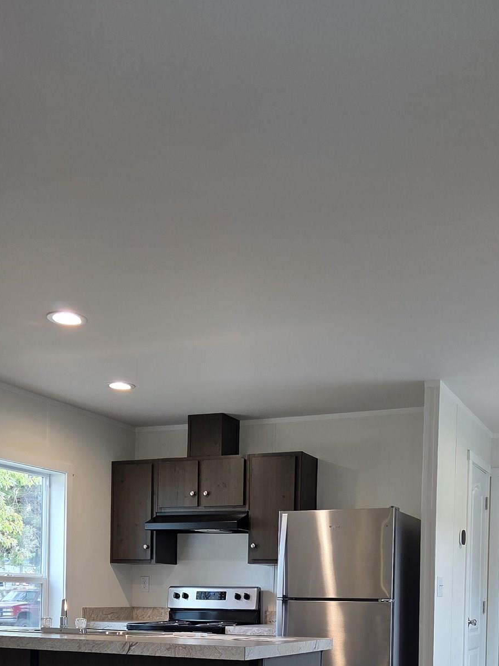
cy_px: 615
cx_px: 290
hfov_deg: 32.8
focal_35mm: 44
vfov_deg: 39.4
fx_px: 846
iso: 80
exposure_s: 1/120
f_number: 1.8
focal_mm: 5.4
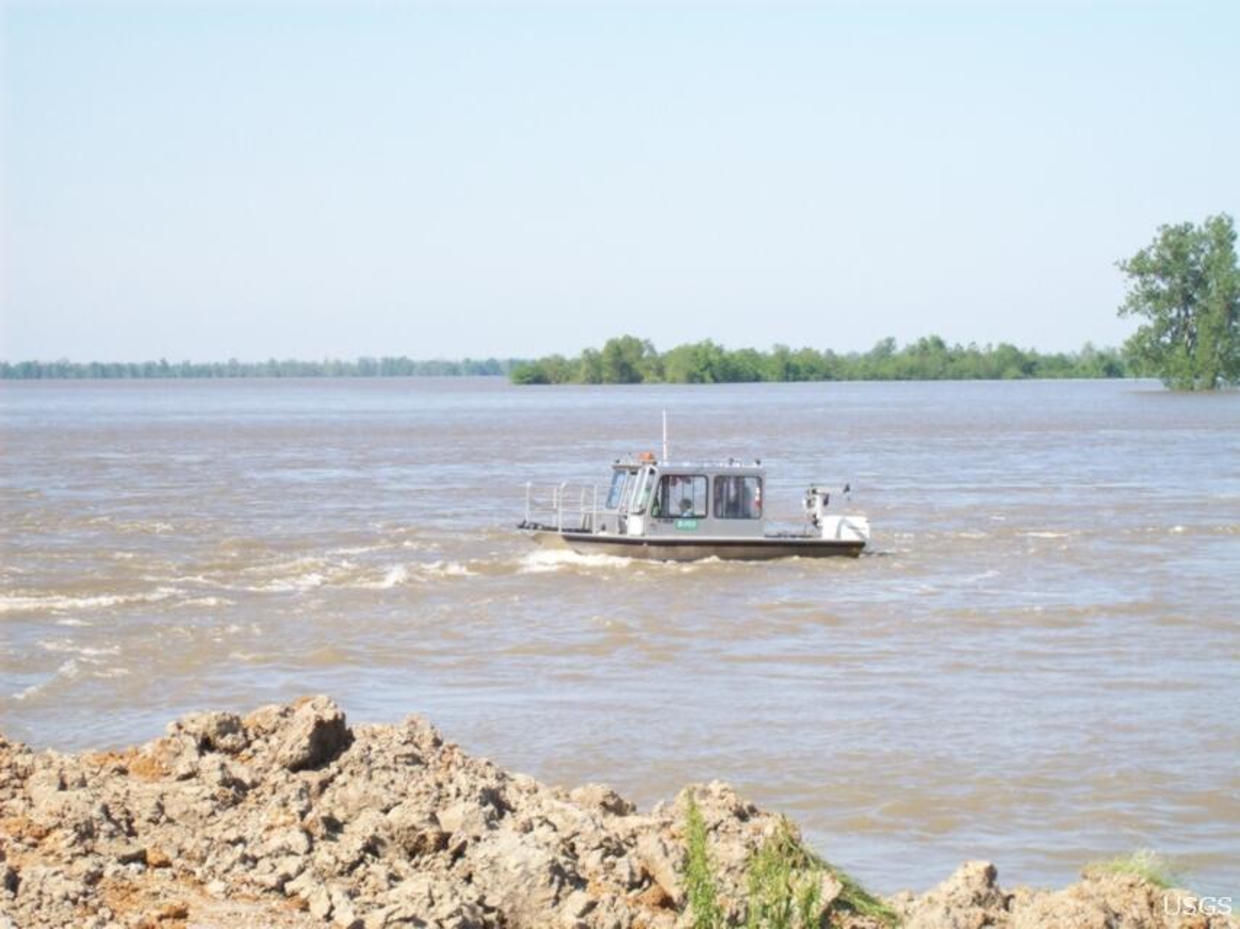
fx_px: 3868
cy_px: 464
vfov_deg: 13.7
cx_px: 620
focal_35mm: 108
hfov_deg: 18.2
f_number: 4.8
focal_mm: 18
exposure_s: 1/325
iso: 80
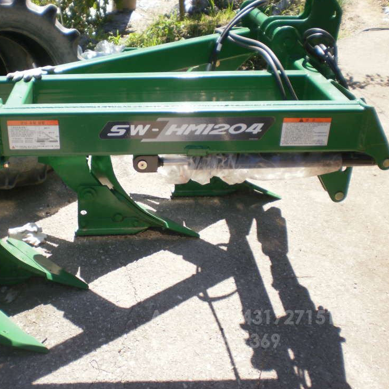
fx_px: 547
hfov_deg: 38.8
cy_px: 195
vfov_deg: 39.2
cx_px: 138
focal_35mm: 43
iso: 100
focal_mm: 6.3
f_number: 3.1
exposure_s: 1/320
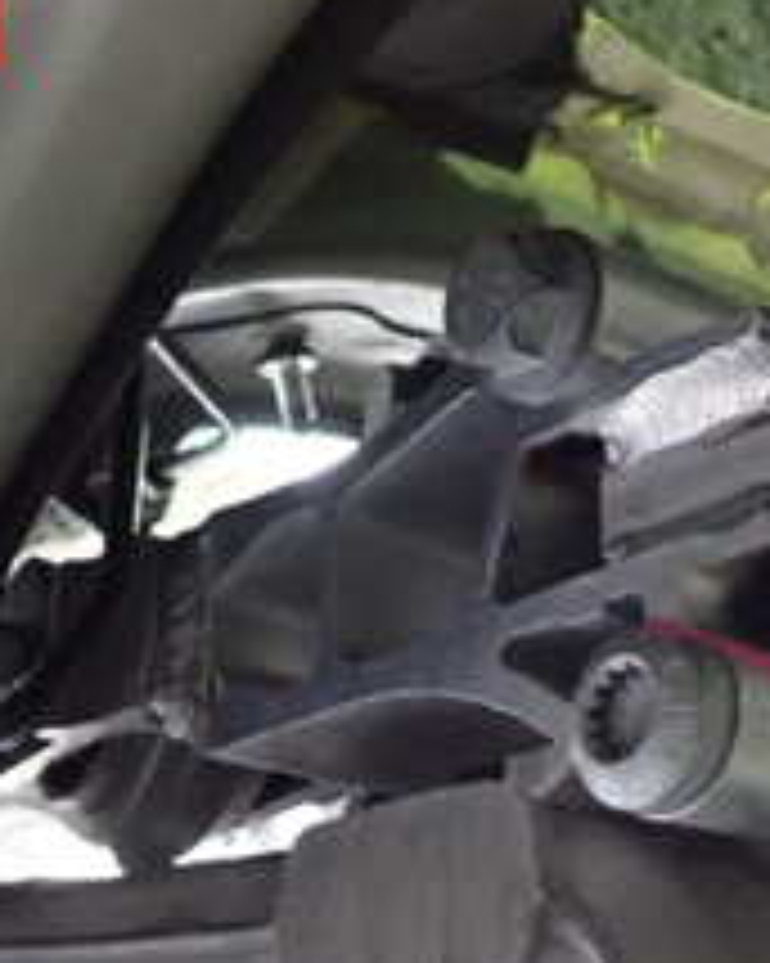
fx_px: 2338
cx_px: 536
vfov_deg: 22.3
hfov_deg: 18.6
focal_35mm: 82
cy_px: 994
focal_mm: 5.4
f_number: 2.3
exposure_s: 1/30
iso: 800
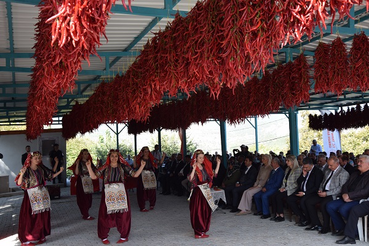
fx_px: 384
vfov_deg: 35.5
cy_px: 123
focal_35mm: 38
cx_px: 184
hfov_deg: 51.3
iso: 400
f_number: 7.1
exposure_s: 1/200
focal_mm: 25
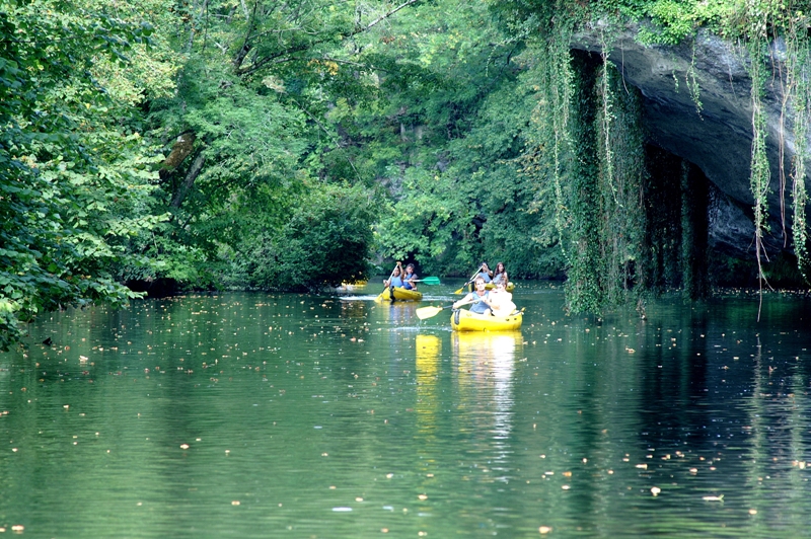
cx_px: 406
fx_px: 6753
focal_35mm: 300
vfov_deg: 4.6
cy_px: 270
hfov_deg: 6.9
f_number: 5.6
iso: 100
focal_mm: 200
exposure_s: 1/50
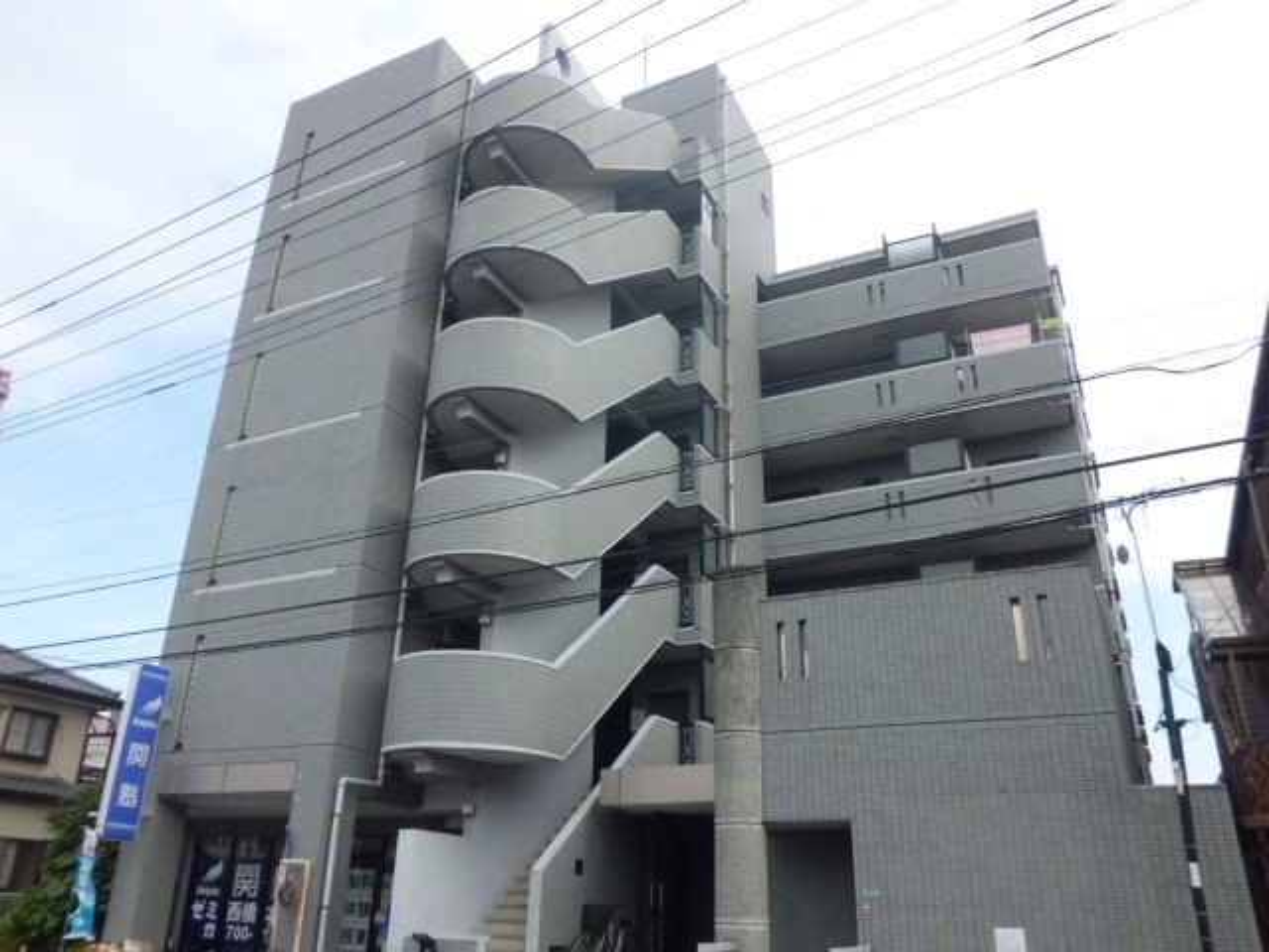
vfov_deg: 53.1
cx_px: 634
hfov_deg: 67.3
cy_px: 476
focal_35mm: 26
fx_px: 953
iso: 64
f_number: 7.9
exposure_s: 1/80
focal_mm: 4.7
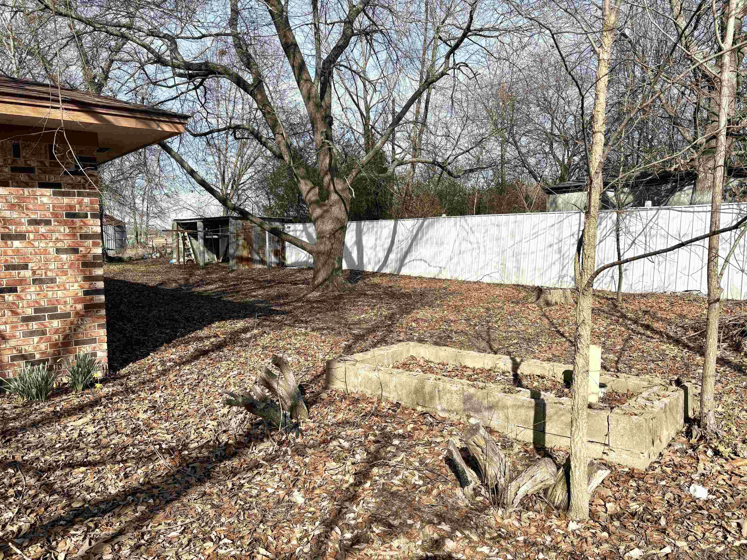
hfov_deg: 67.3
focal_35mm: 26
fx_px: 561
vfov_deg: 53.1
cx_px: 374
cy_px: 280
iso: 50
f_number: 1.6
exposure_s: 1/2747
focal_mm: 5.96
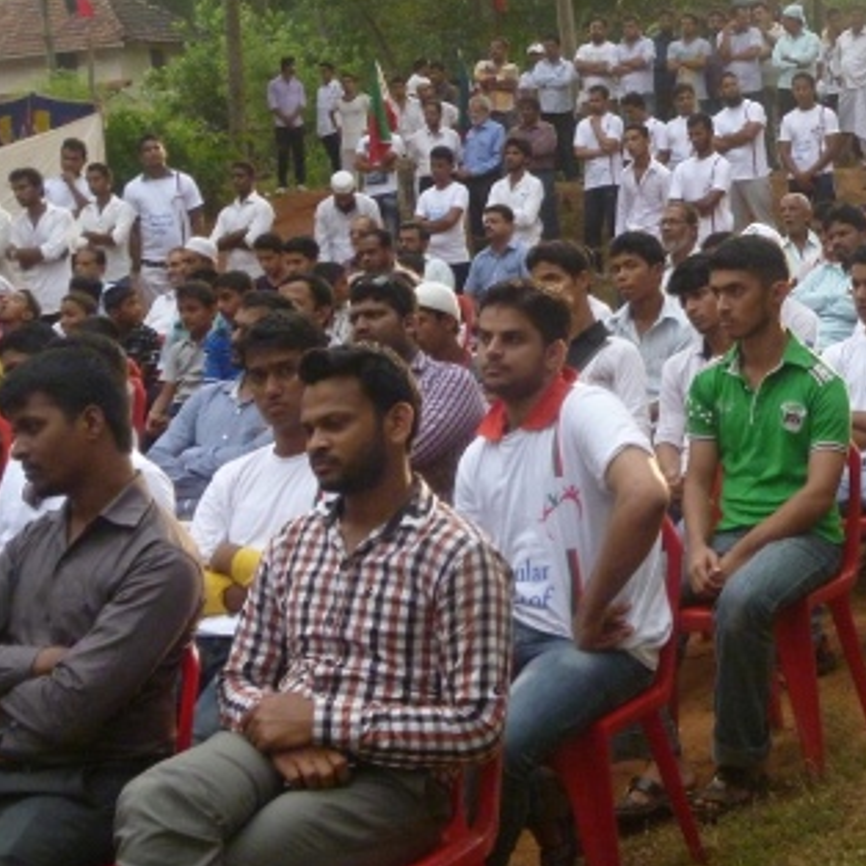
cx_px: 811
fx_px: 1783
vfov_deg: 27.1
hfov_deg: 26.2
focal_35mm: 63
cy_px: 287
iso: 320
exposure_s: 1/200
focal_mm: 6.3
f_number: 3.5
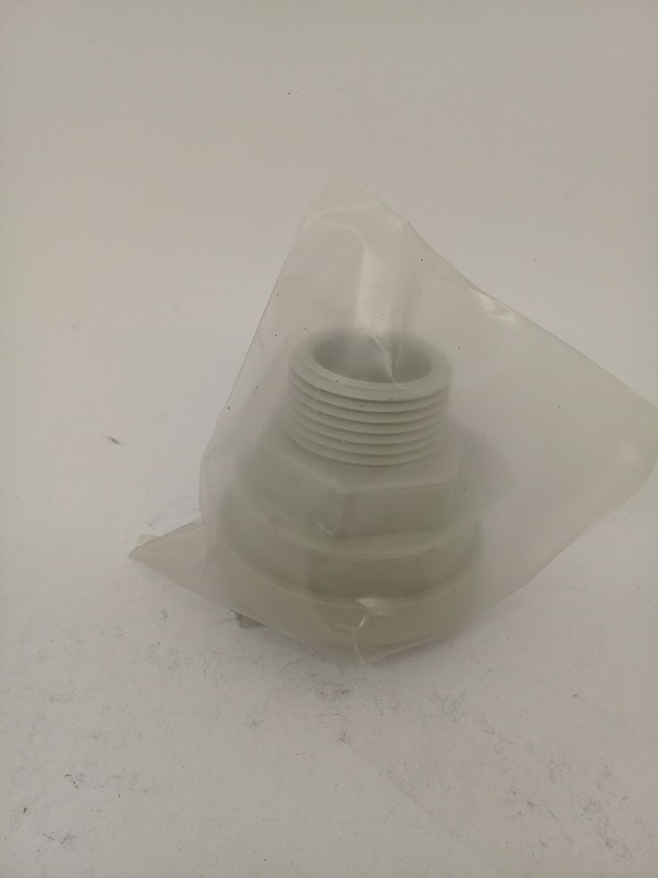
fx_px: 786
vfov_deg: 58.4
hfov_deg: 45.4
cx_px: 329
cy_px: 439
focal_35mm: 31
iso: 64
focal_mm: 3.3
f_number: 2.2
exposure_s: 1/100
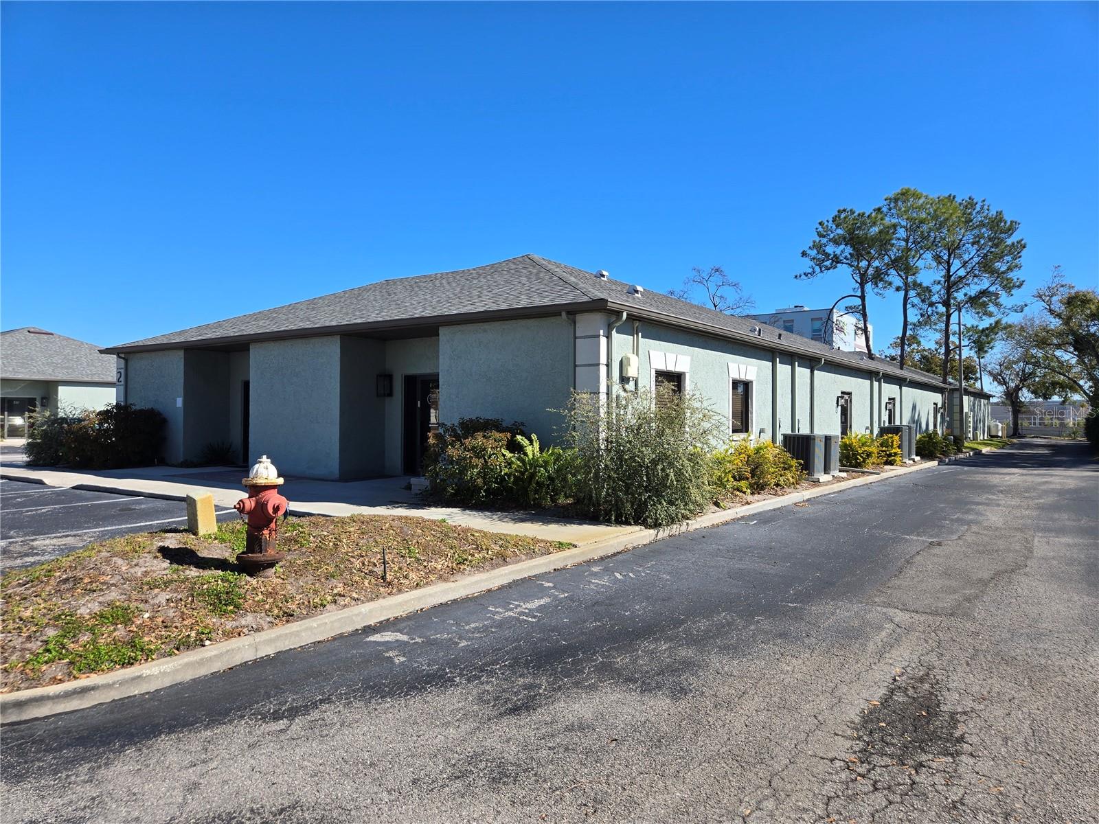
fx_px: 730
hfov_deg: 73.9
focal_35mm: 23
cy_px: 412
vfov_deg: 58.9
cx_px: 550
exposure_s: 1/1601
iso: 25
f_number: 1.8
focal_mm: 5.4
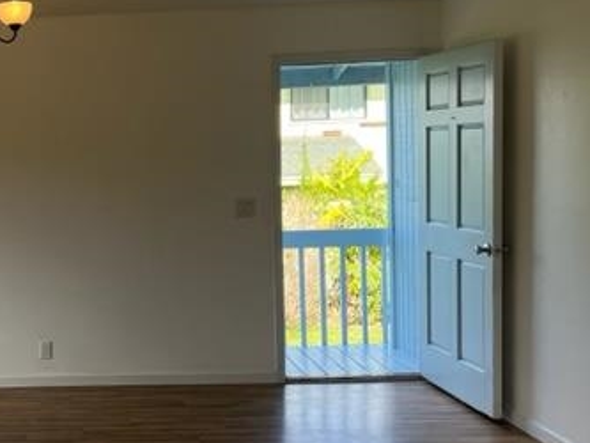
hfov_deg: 35.8
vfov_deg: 29.1
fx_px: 853
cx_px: 55
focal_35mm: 50
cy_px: 216
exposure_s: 1/450
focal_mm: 5.7
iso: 50
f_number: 1.5
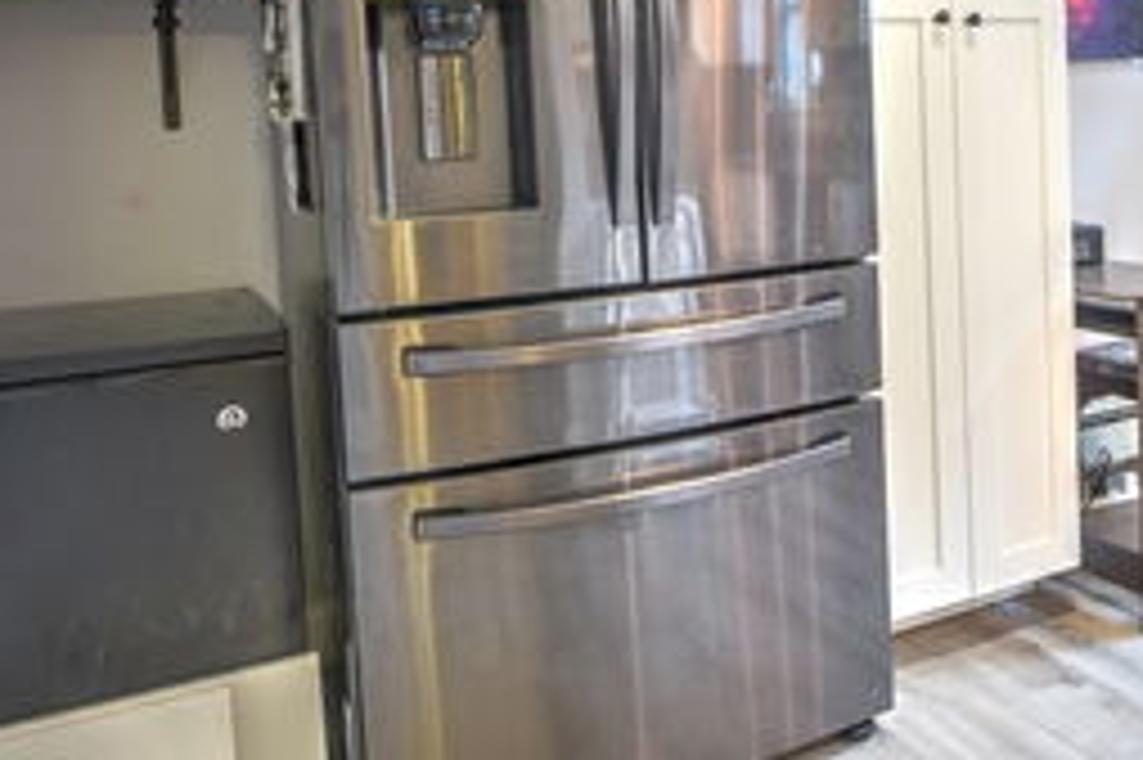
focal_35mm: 34
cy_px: 184
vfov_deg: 37.8
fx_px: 1079
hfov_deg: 54.8
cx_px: 752
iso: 400
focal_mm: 12
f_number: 9
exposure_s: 1/1.25
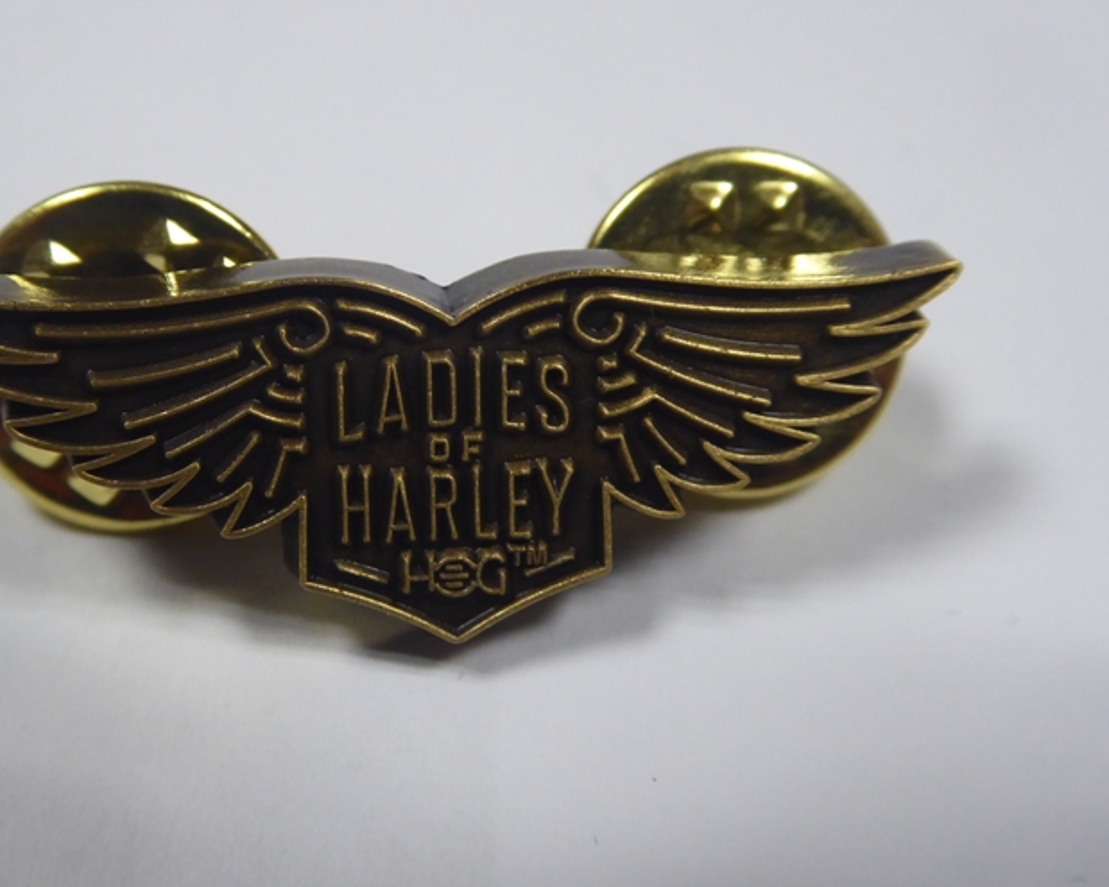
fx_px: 1903
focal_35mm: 58
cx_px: 443
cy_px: 407
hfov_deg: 32.4
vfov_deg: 26.2
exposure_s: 1/50
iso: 400
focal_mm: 7.8
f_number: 3.9
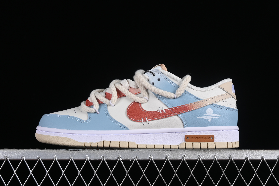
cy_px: 93
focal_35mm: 75
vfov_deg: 18.2
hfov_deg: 27.0
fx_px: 581
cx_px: 140
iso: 160
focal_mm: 50
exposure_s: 1/80
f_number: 8
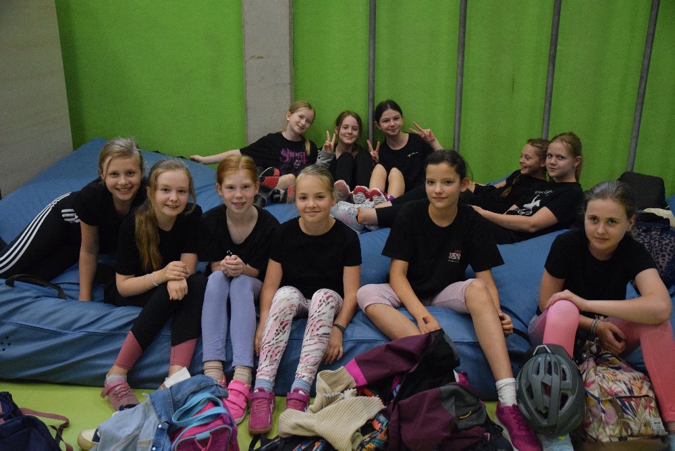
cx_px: 338
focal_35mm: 36
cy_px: 226
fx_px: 675
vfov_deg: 36.9
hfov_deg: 53.1
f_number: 3
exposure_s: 1/400
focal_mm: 24
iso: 3200
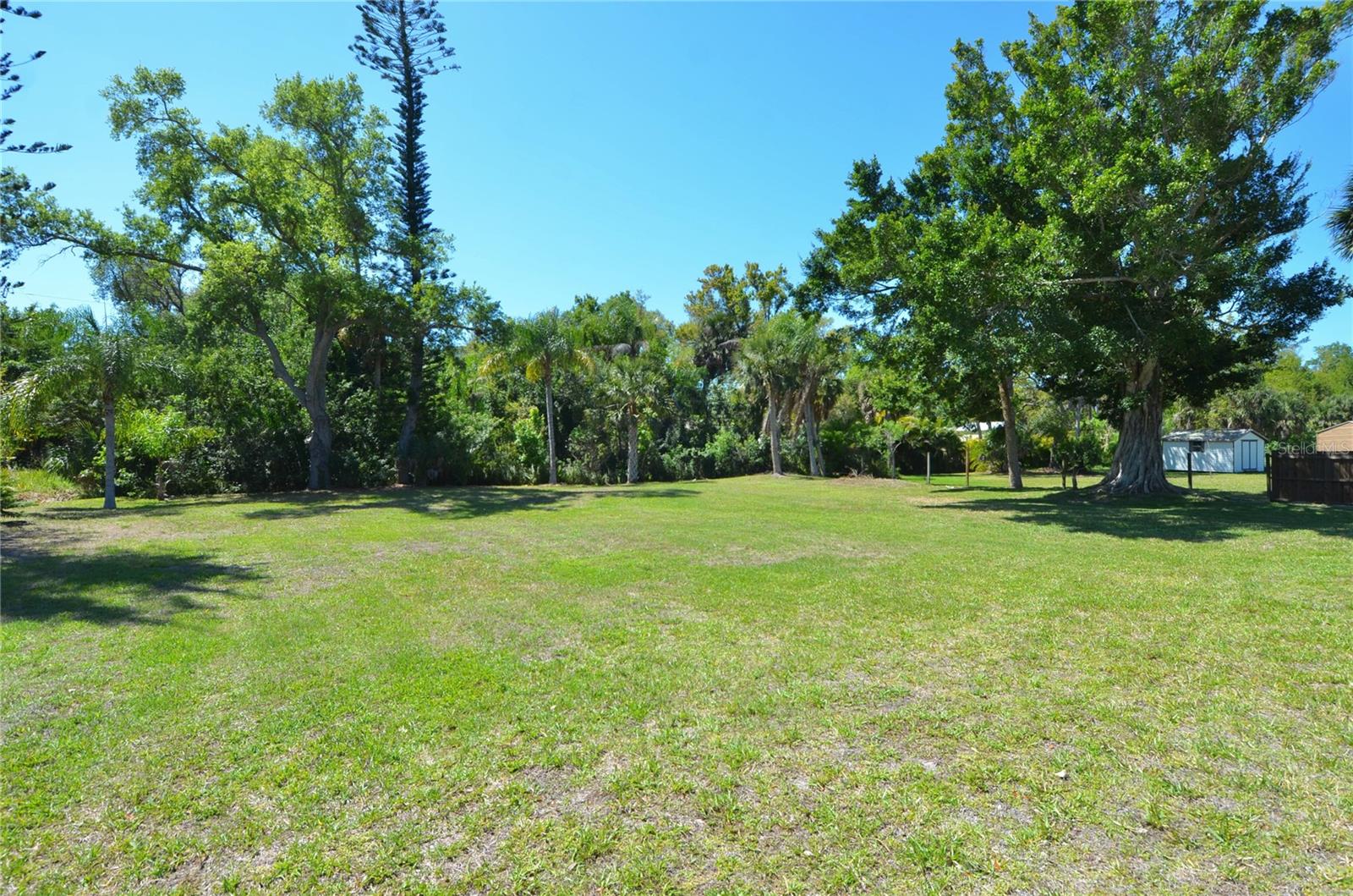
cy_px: 448
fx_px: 1350
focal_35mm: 36
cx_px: 676
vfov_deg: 36.7
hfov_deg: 53.2
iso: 140
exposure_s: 1/250
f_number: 8
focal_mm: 24
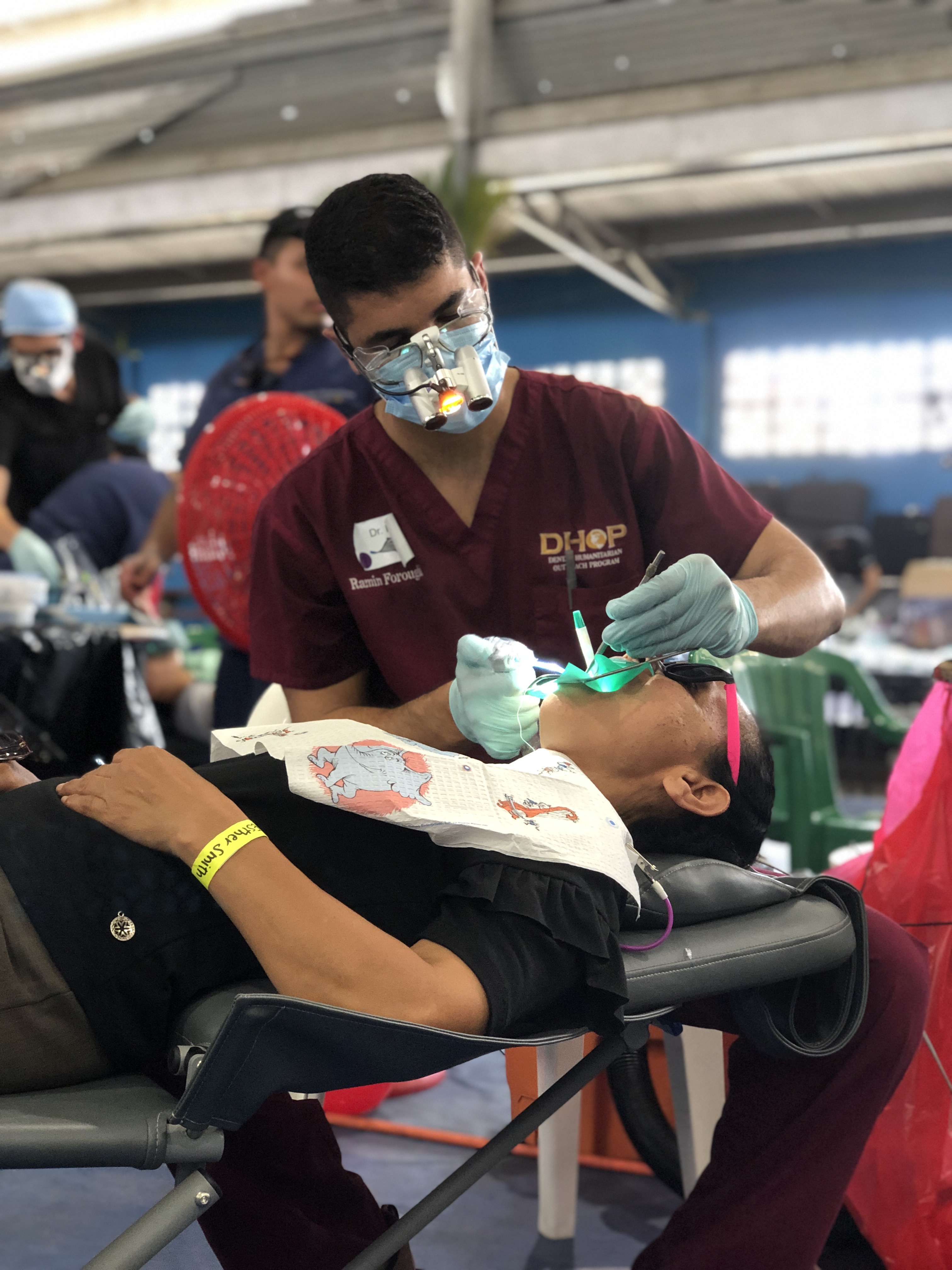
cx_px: 476
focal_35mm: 52
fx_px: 1907
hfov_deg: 28.0
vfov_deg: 36.8
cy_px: 635
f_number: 2.4
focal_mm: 6
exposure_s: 1/24
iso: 160
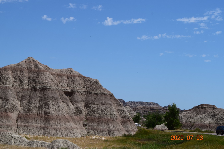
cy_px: 74
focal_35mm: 82
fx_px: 513
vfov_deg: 16.6
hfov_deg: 24.6
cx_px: 112
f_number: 11
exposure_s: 1/500
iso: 220
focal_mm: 55
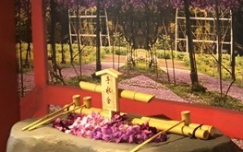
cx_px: 167
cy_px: -19
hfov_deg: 24.5
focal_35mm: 84
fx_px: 557
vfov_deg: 15.2
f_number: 2.2
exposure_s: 1/8
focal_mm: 4.15
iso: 80
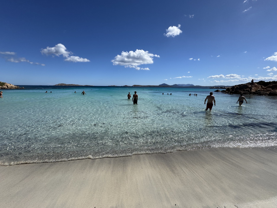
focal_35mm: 14
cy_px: 104
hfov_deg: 102.1
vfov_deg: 85.7
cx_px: 138
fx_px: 112
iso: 50
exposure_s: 1/4132
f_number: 2.2
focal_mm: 2.22
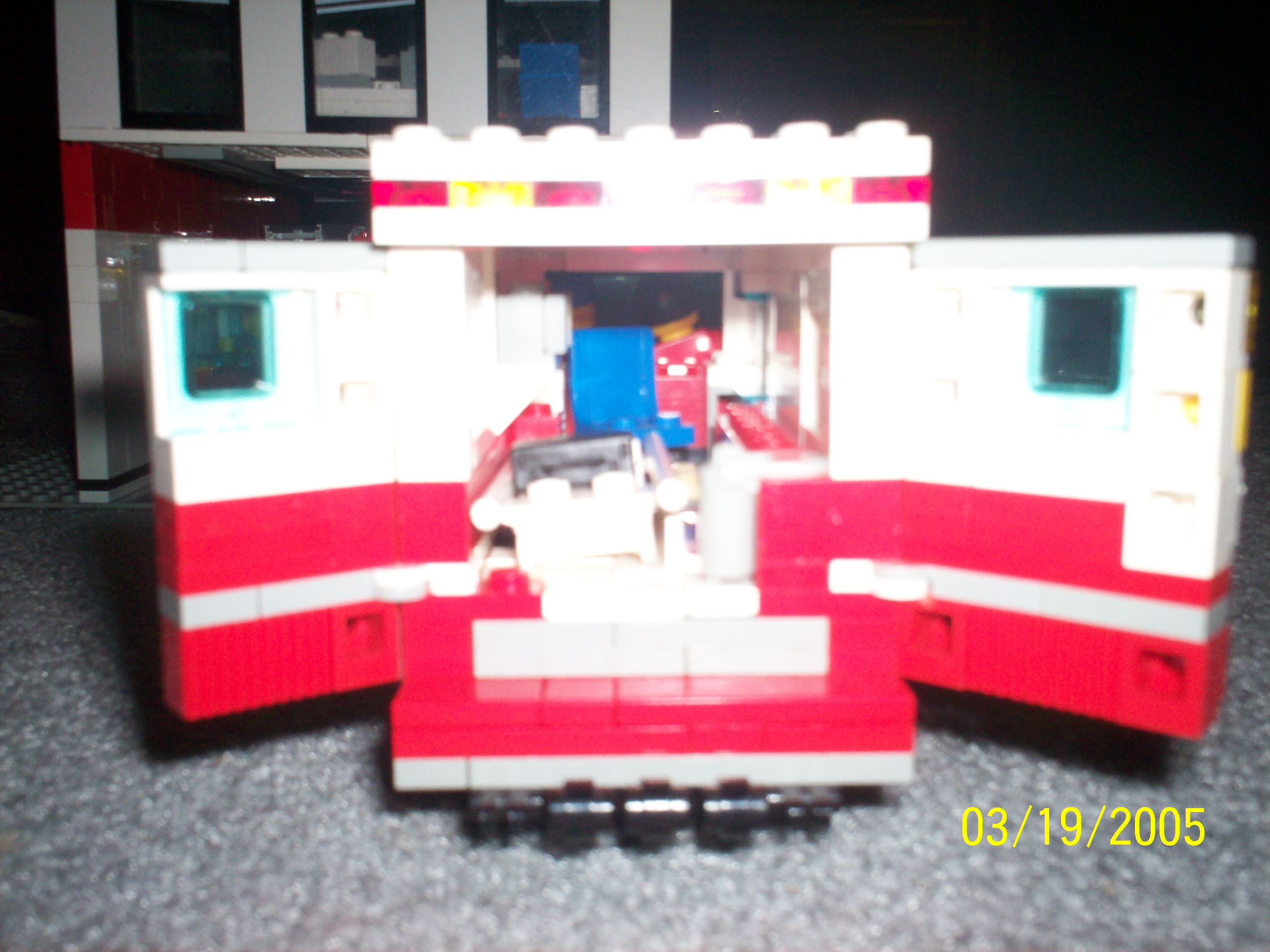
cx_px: 635
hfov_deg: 51.4
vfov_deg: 39.7
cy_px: 476
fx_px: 1321
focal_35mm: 36
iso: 140
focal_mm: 6
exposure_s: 1/60
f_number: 4.5
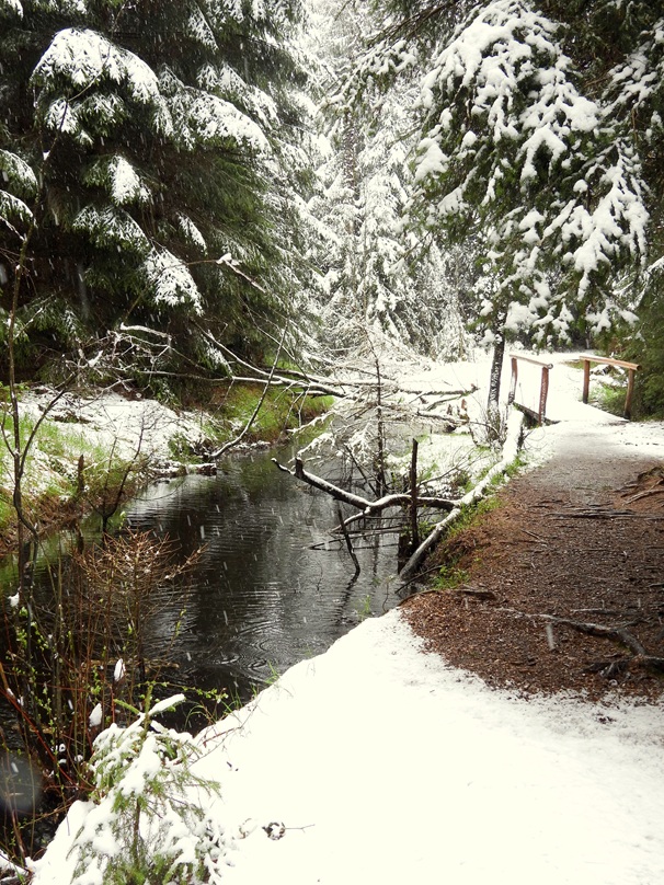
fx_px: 1202
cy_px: 442
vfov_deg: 40.4
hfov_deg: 30.9
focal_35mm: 47
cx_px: 332
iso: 100
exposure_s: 1/125
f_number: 3.2
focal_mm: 8.4
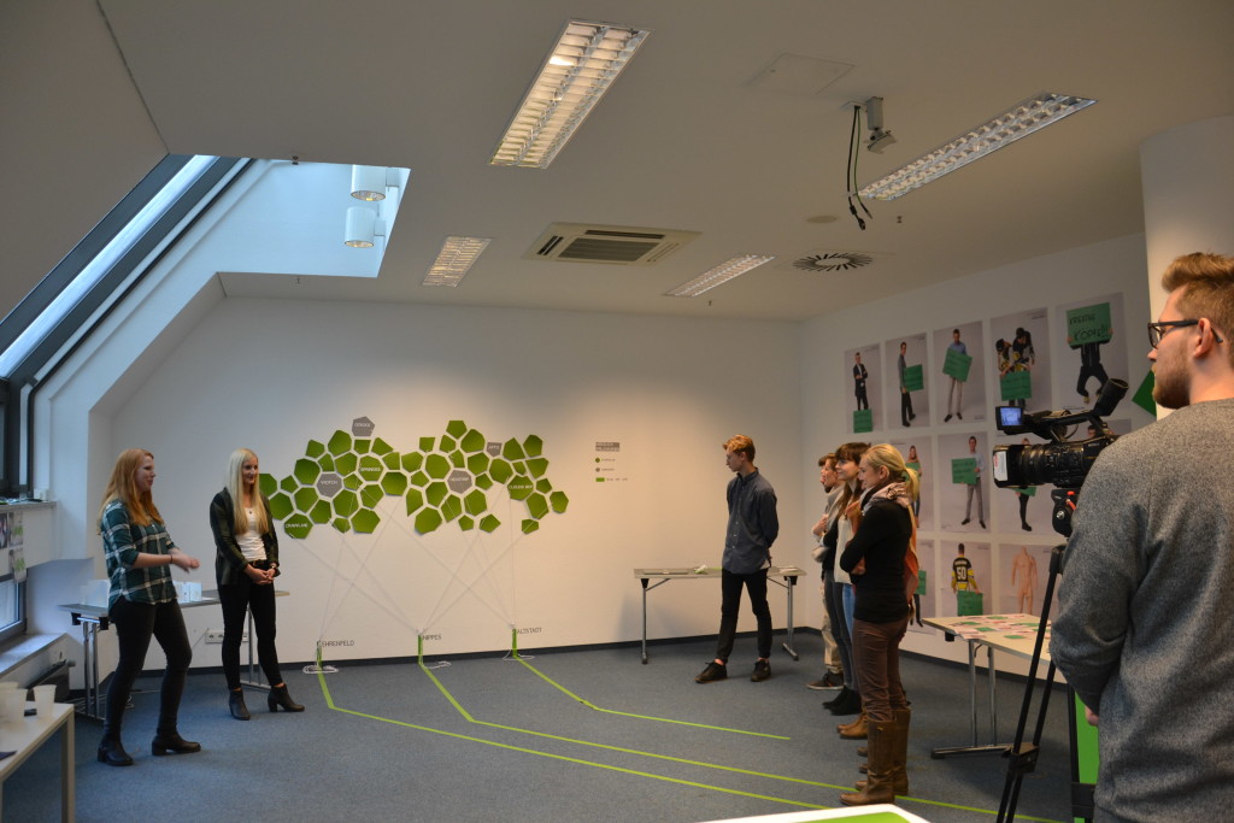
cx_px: 617
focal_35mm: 27
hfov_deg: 67.4
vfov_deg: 47.9
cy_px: 412
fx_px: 926
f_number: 4
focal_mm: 18
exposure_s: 1/60
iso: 400
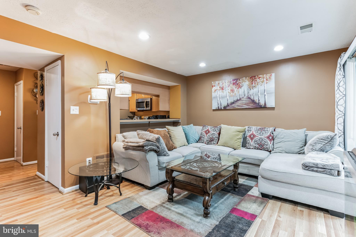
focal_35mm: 17
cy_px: 118
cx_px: 178
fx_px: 168
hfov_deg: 93.3
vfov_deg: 70.4
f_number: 8
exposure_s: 1/3
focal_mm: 17
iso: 400
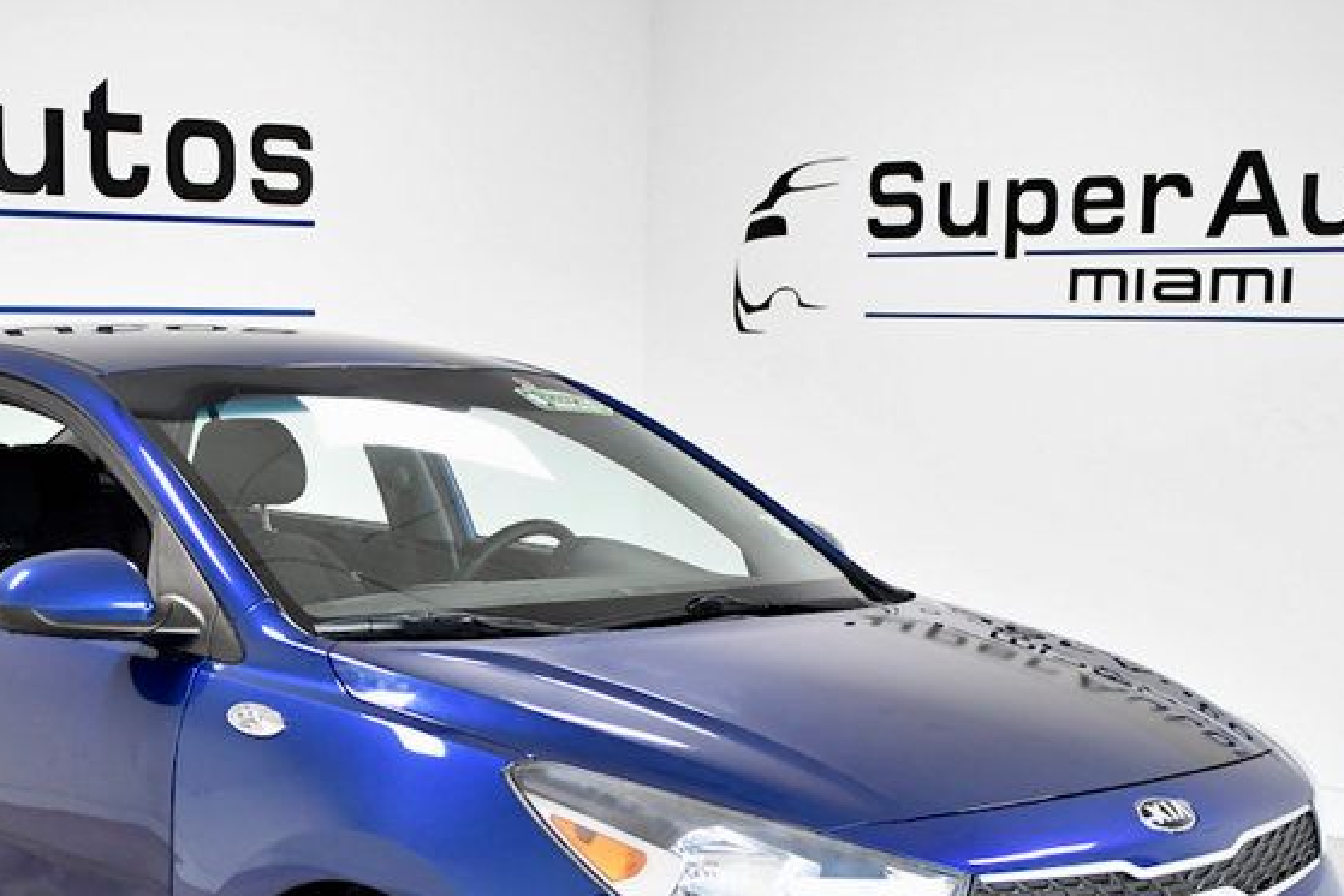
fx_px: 2464
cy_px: 717
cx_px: 454
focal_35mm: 66
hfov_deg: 30.3
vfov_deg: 20.4
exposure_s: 1/640
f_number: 3.5
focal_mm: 24
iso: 1600
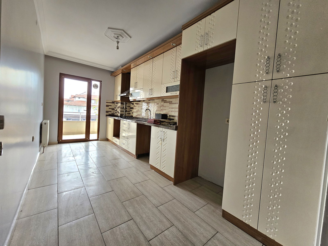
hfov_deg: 106.2
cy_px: 123
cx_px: 164
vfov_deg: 89.9
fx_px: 123
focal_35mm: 13
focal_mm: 2.2
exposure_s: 1/60.2
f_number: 2.2
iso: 125
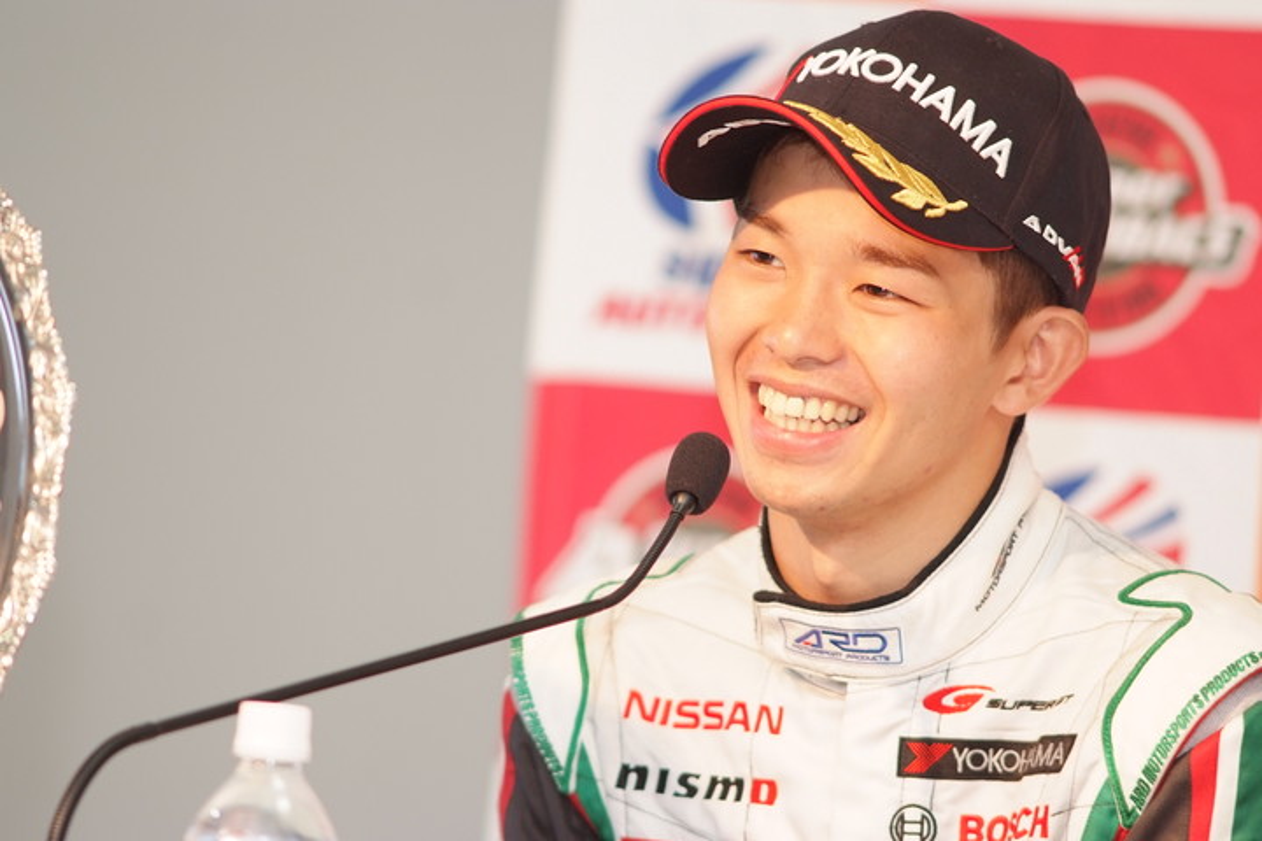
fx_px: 9464
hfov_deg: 7.6
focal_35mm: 270
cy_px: 420
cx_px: 631
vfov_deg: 5.1
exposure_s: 1/125
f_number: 2.8
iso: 800
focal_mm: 180
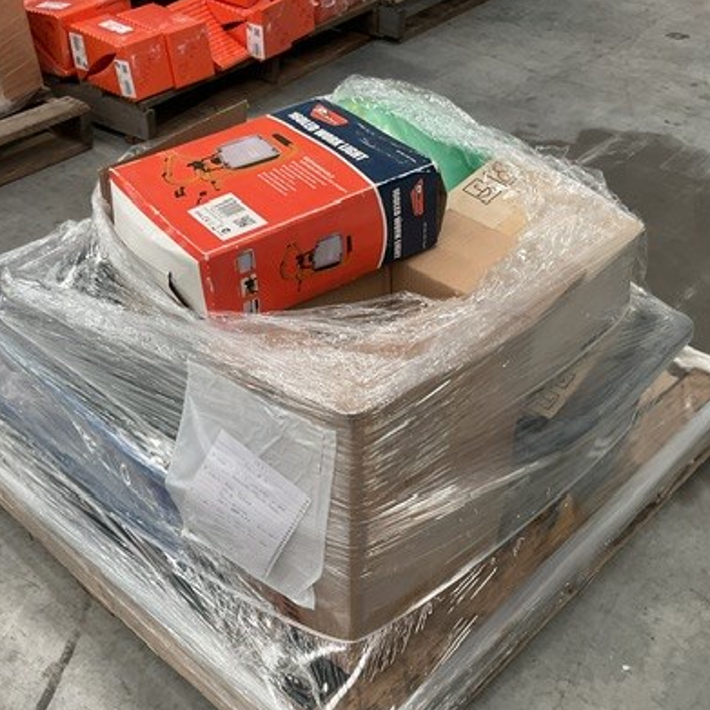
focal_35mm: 42
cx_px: 343
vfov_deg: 39.9
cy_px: 423
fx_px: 975
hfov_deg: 40.0
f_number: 1.8
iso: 64
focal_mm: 3
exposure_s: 1/100
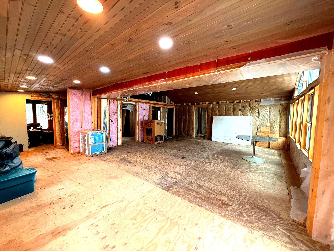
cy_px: 126
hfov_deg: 102.1
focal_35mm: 14
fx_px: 135
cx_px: 167
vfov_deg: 85.7
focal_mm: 2.22
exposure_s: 1/60
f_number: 2.2
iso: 250
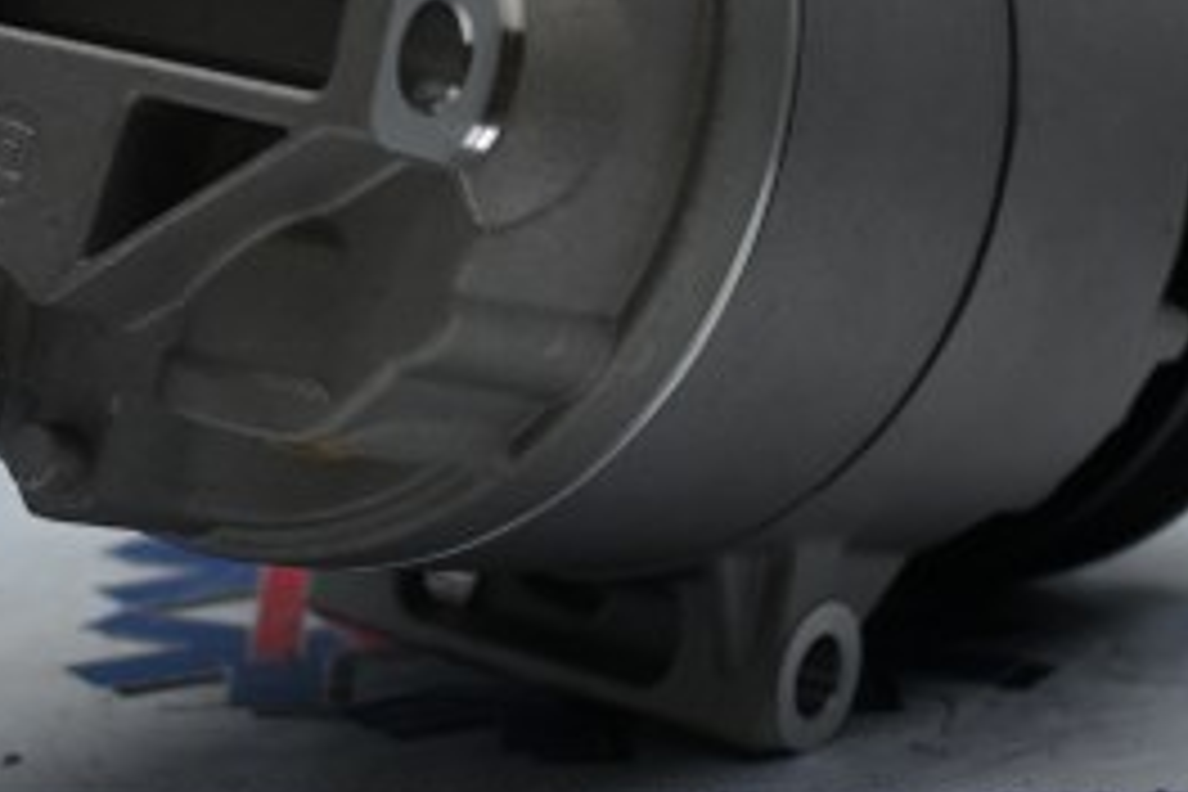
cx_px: 454
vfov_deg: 11.4
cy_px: -54
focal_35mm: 119
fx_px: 3931
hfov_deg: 17.2
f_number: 5.3
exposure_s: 1/60
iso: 400
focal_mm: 35
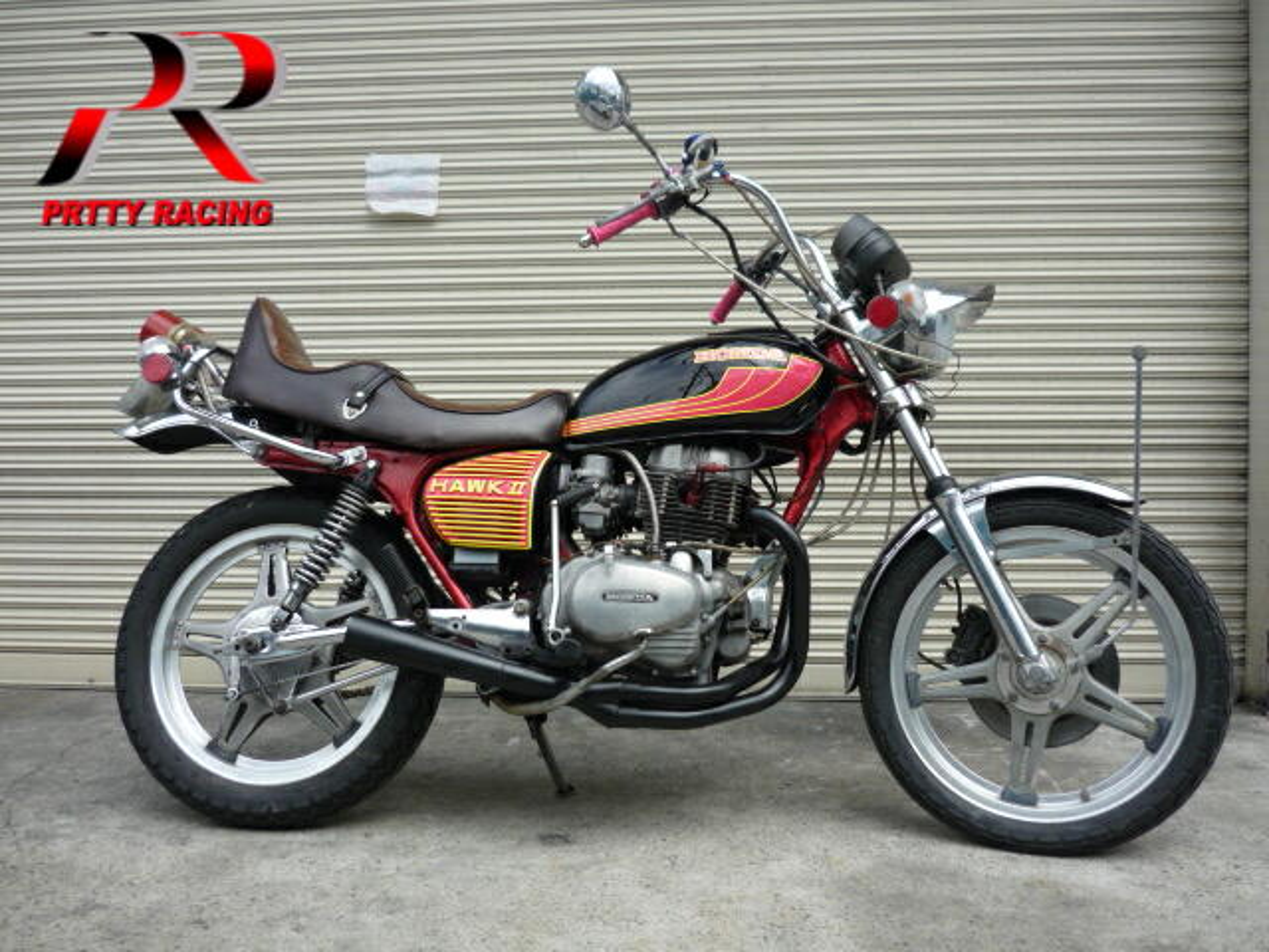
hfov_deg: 55.4
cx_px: 634
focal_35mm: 33
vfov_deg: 42.9
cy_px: 476
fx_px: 1210
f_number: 2.8
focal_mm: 5.5
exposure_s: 1/500
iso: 100
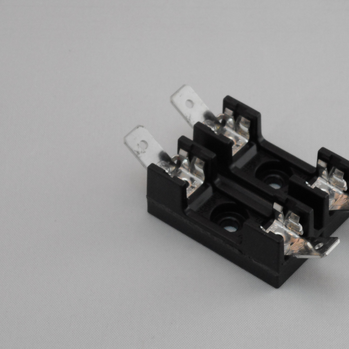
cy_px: 205
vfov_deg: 9.8
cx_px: 226
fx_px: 2042
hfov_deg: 9.8
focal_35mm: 179
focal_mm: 20.9
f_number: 5.9
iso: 400
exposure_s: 1/60
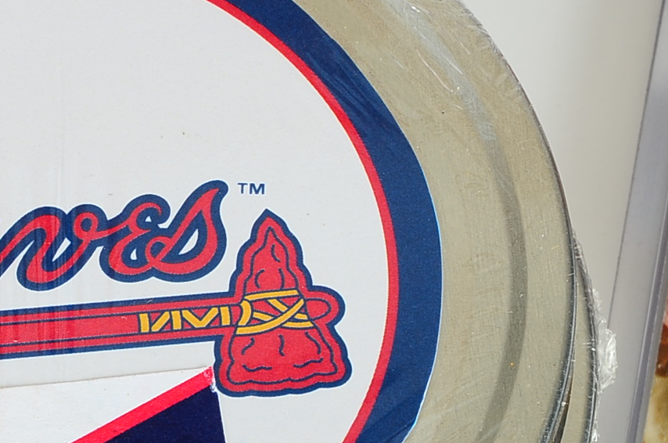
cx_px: 56
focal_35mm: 454
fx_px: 8417
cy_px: 380
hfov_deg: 4.5
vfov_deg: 3.0
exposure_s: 1/160
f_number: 13
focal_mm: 105
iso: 100
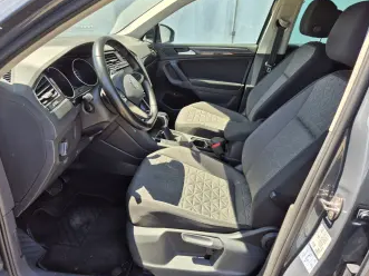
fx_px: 266
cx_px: 196
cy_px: 138
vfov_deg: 54.9
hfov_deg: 69.3
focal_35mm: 25
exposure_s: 1/331
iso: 25
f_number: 1.8
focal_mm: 5.4
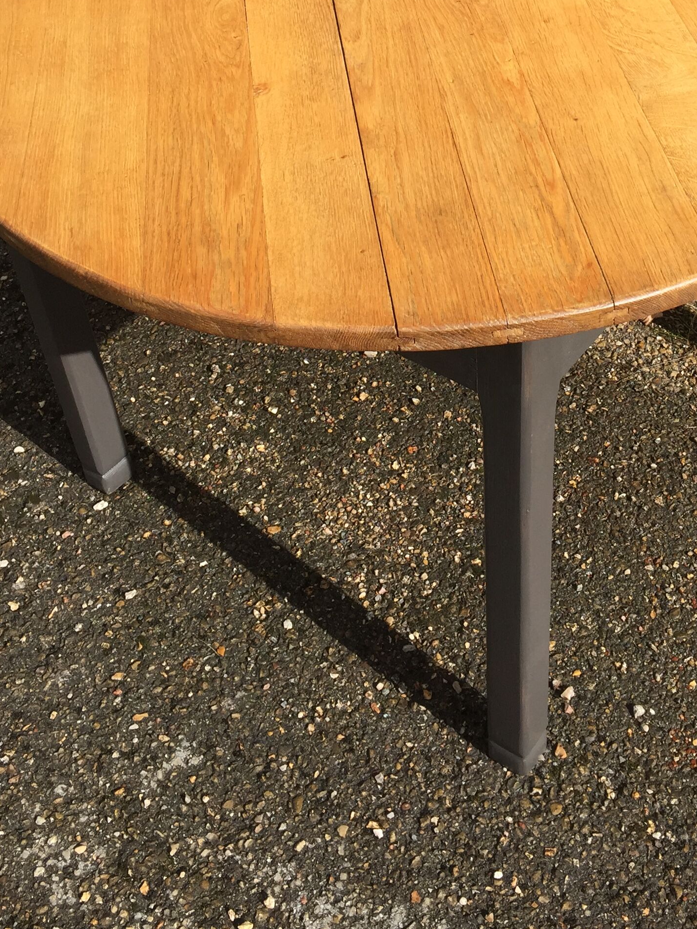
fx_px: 1342
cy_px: 135
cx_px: 427
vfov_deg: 36.4
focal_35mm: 50
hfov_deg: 29.0
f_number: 2.2
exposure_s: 1/1319
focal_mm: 4.15
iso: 32
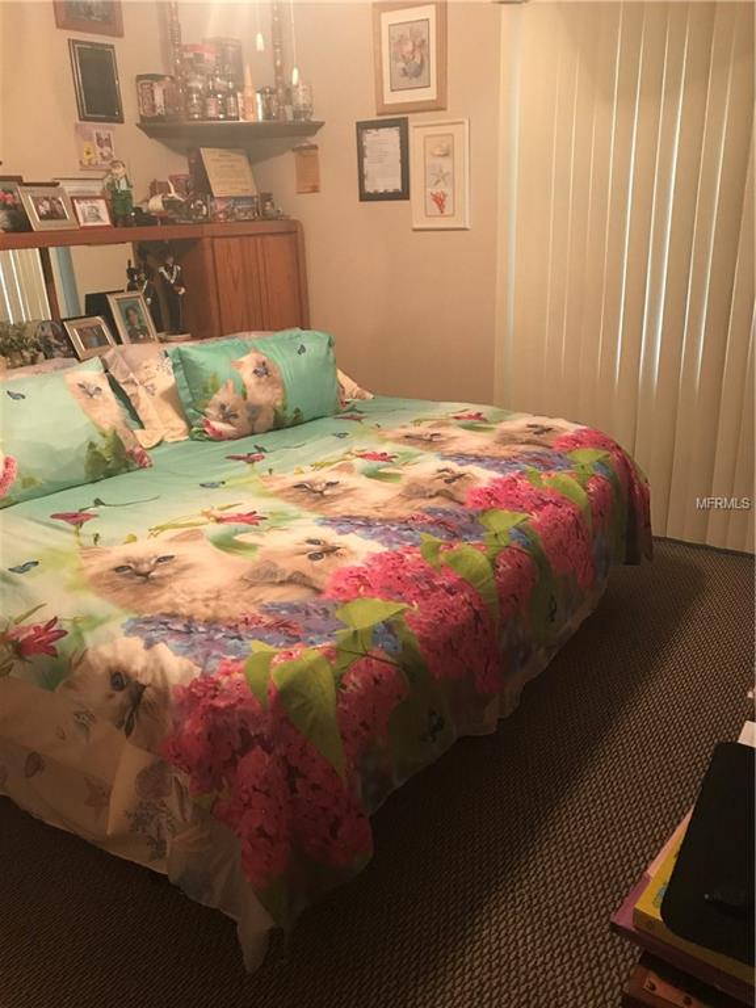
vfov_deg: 63.4
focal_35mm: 28
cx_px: 378
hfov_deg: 49.7
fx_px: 815
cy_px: 504
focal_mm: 3.99
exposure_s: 1/15
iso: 100
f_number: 1.8
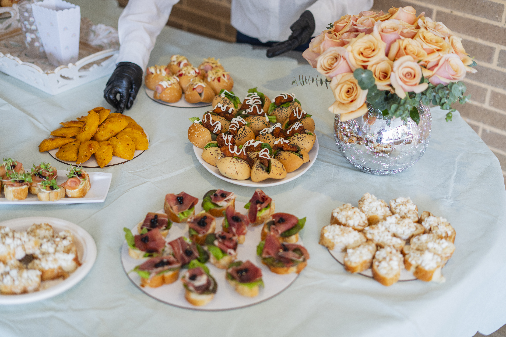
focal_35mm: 50
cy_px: 168
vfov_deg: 27.0
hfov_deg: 39.6
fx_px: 703
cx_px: 253
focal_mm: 50
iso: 320
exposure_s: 1/100
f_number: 2.2
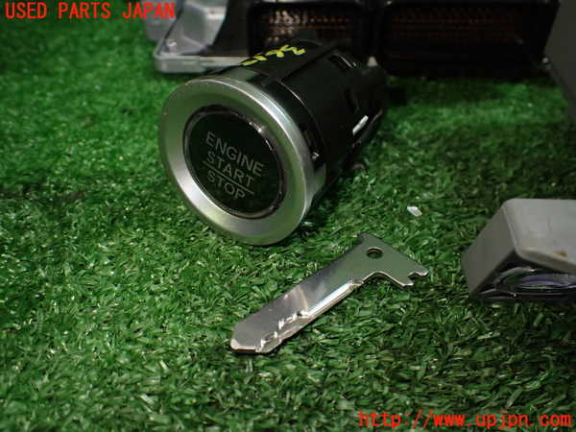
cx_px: 288
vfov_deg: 46.8
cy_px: 216
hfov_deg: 60.0
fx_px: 499
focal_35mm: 30
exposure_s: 1/125
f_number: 2.3
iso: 400
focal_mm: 5.4
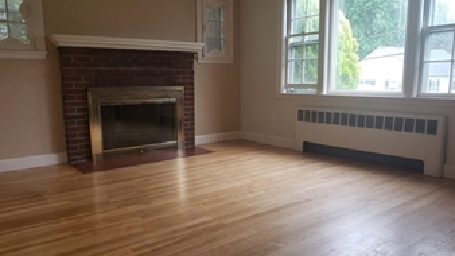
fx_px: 350
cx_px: 223
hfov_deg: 66.1
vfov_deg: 40.1
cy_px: 135
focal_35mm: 29
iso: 80
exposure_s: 1/50
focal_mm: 4.3
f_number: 2.4
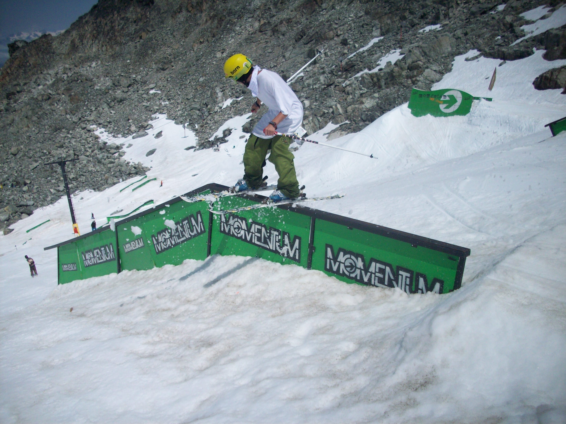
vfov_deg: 38.7
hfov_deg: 50.1
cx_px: 283
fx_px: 605
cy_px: 212
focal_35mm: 37
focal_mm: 6.2
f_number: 5.6
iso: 80
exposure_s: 1/1401
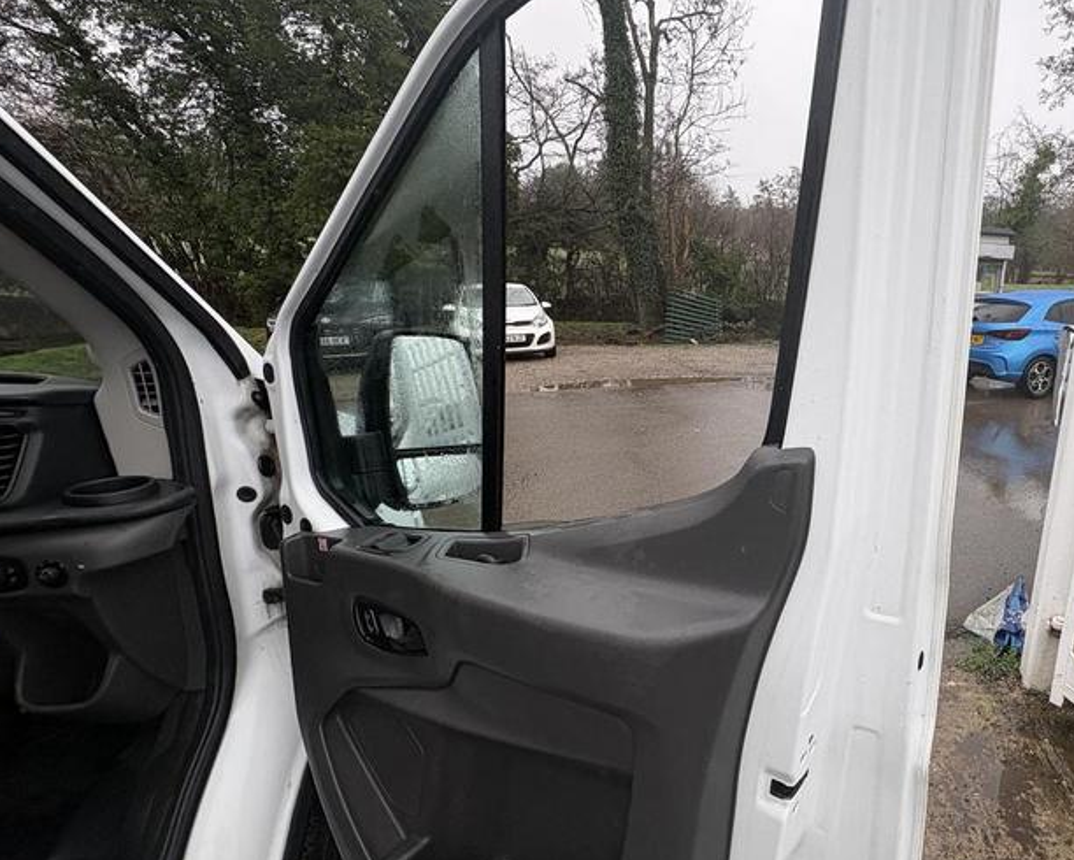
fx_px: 636
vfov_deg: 68.0
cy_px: 462
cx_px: 758
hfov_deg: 76.4
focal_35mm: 20
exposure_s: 1/249
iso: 40
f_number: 2.2
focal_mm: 2.22
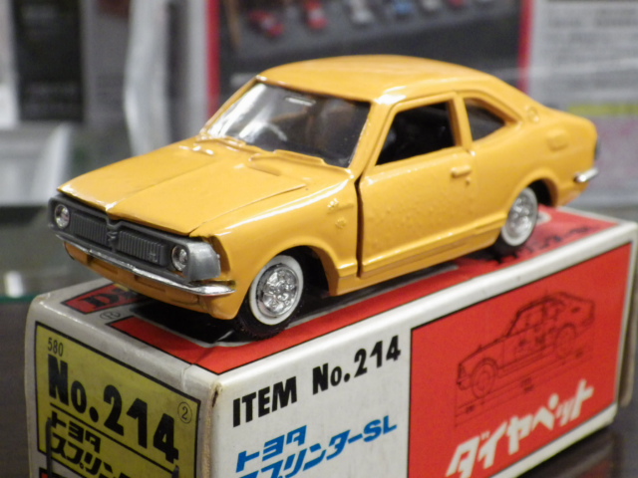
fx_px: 1309
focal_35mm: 71
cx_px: 319
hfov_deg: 27.4
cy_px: 239
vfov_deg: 20.7
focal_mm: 12.8
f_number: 4.2
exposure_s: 1/30
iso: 800
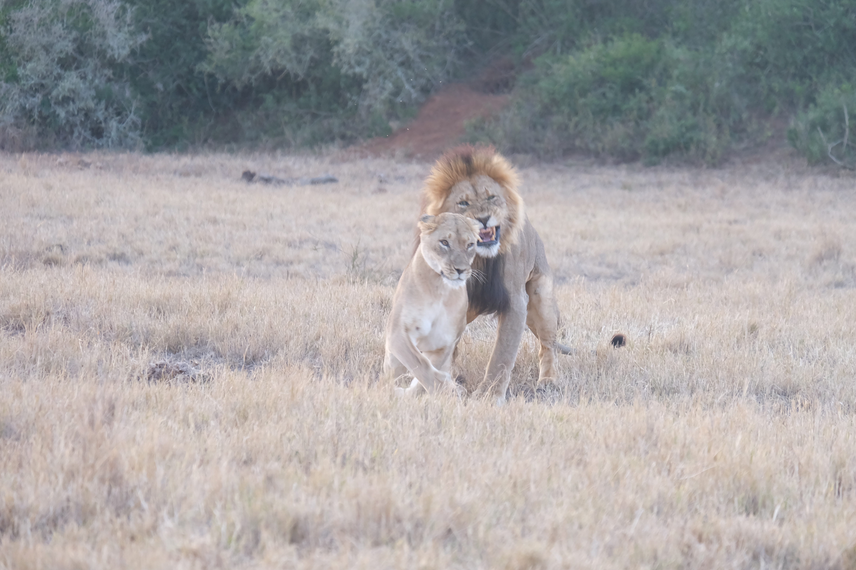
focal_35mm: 361
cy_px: 272
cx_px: 440
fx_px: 8583
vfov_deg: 3.8
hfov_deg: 5.7
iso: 1600
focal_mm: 230
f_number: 6.7
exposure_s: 1/125
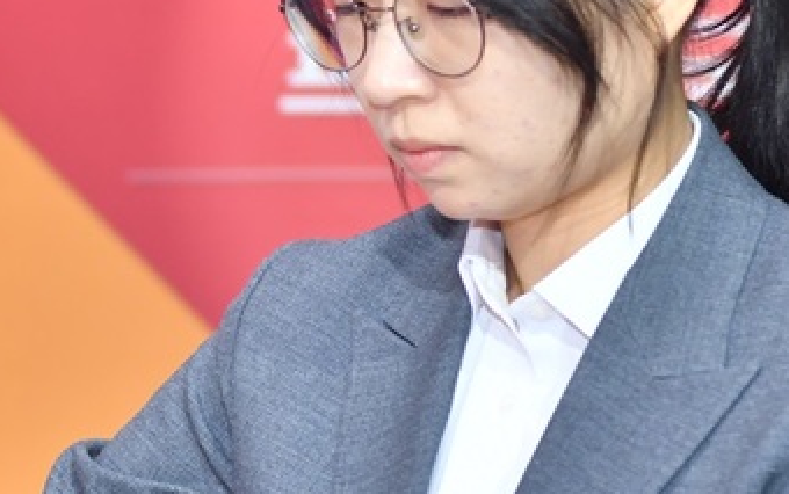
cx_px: 19
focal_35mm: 221
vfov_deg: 5.9
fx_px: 4755
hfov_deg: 9.4
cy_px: 304
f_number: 4
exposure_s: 1/100
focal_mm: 55
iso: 1000
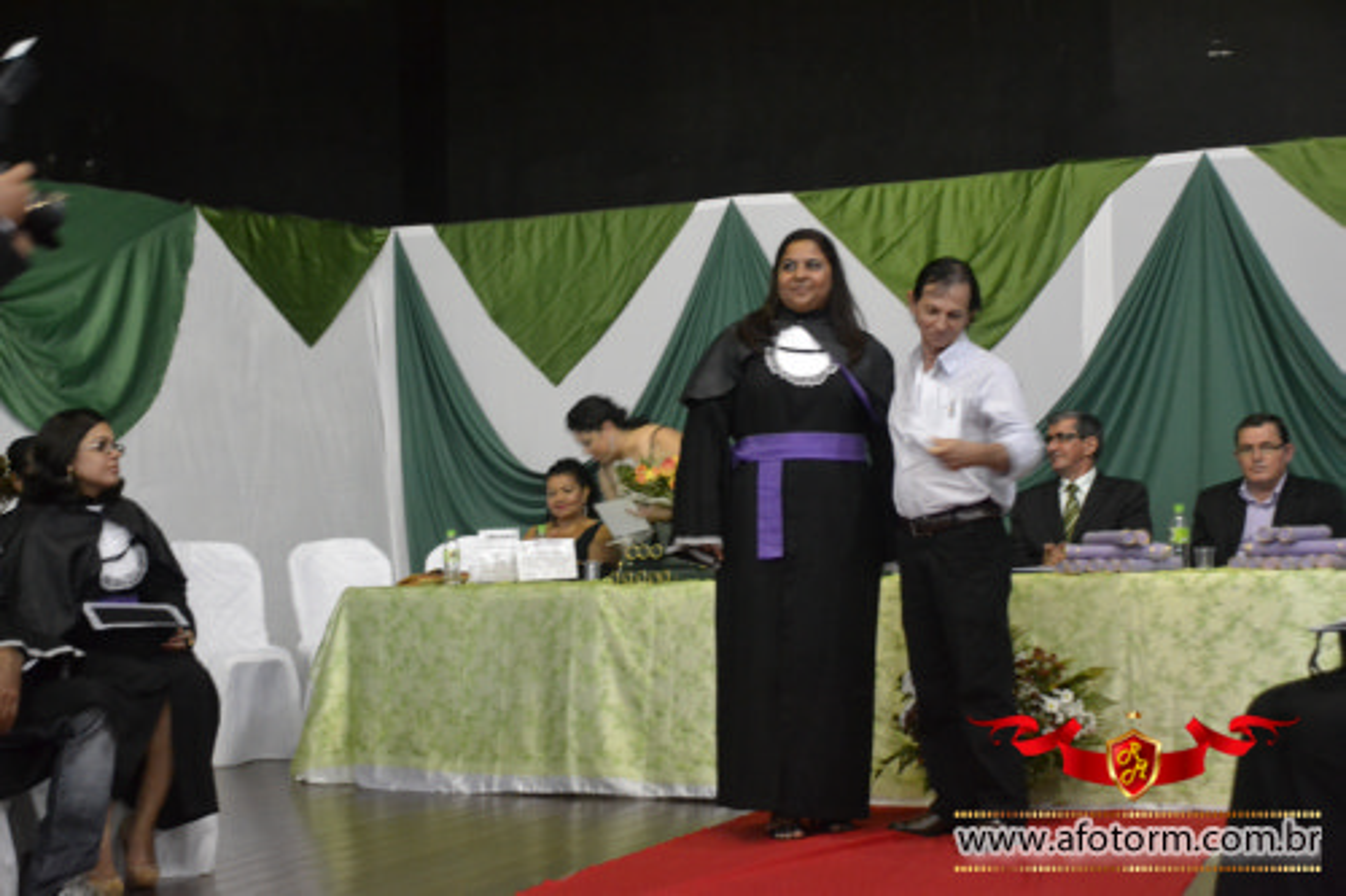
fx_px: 2130
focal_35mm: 57
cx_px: 673
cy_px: 448
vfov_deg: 23.8
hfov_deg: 35.1
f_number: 4.5
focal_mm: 38
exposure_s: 1/25
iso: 3200
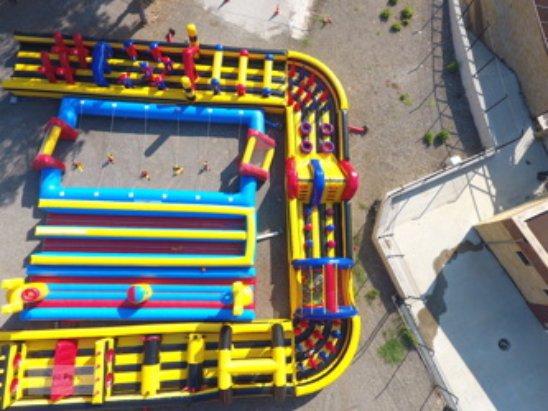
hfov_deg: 78.9
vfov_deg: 63.5
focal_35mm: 21
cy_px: 212
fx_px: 333
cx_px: 283
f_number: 2.8
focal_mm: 3.61
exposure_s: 1/406
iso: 100
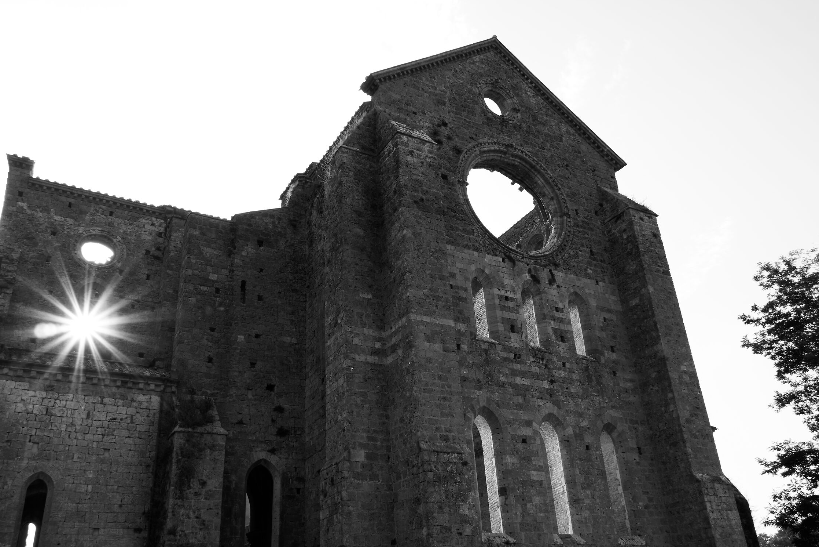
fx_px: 660
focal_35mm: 29
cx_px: 403
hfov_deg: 63.6
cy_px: 283
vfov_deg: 45.0
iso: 100
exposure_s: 1/40
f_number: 14
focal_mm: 18
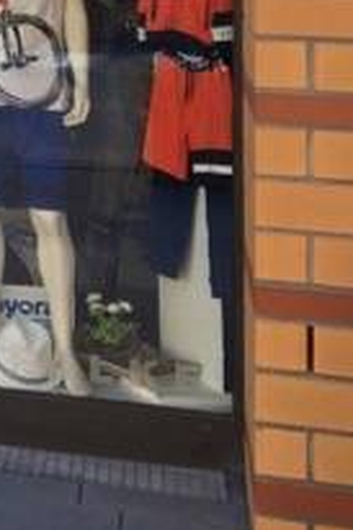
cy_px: -166
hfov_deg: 10.0
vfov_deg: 16.1
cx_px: -484
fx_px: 1768
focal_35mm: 120
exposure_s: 1/232
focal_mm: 4.15
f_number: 2.2
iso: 25
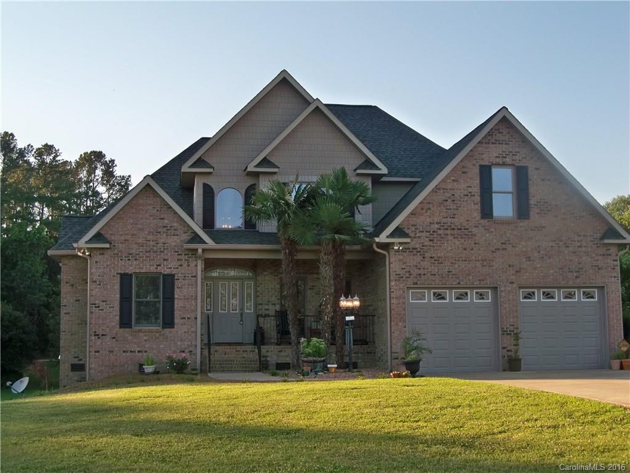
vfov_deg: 29.1
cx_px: 315
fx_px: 910
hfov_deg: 38.2
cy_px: 236
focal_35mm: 50
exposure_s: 1/250
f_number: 3.8
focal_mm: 8.8
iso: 80
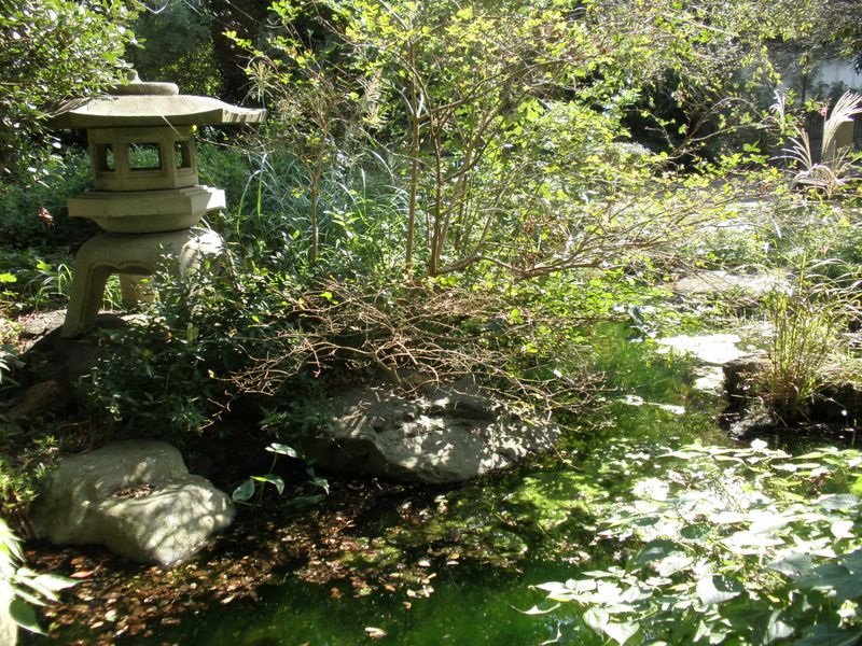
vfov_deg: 38.7
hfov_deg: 50.1
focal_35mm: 37
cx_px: 431
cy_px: 323
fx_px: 921
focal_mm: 6.6
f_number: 3.5
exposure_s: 1/125
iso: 64
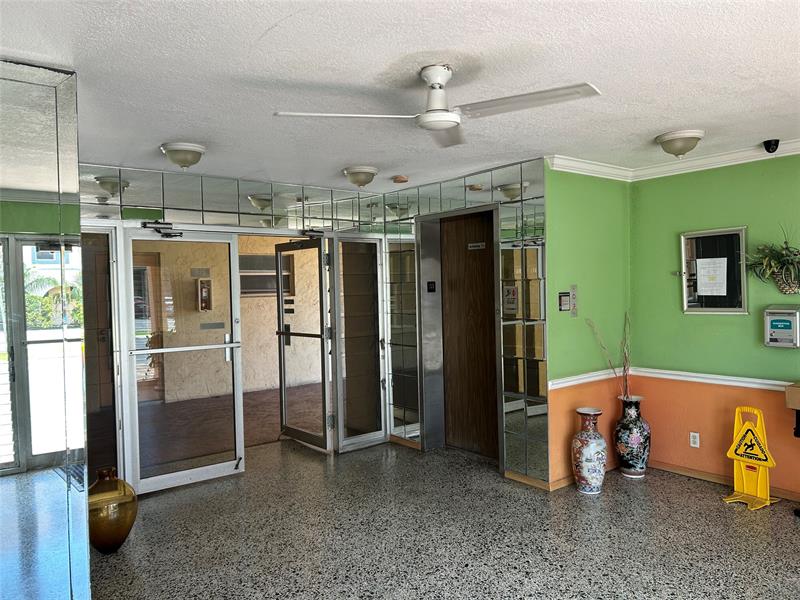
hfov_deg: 67.3
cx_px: 400
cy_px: 300
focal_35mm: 26
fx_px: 601
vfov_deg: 53.1
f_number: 1.5
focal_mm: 5.7
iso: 64
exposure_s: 1/121
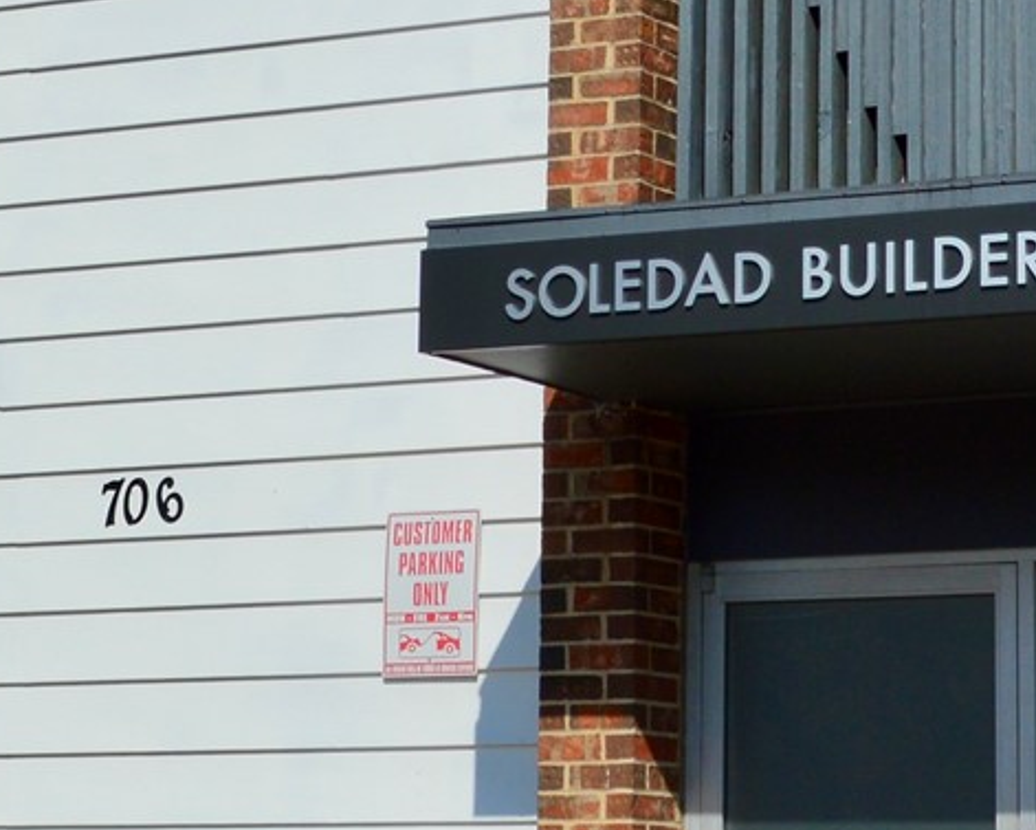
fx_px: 3987
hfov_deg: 14.8
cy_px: -11
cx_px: 745
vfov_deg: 11.7
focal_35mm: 130
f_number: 11
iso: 220
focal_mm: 20
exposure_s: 1/500
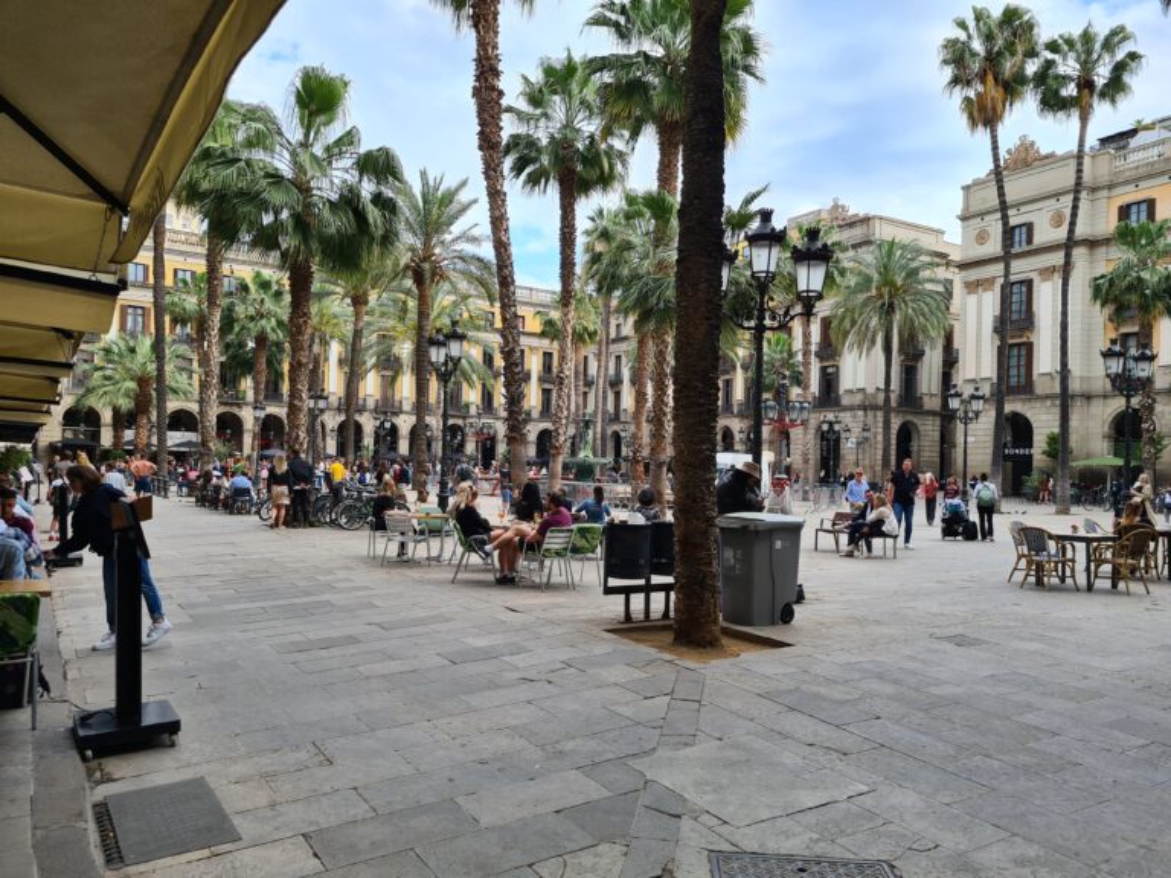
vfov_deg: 53.1
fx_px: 880
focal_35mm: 26
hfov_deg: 67.3
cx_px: 586
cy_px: 439
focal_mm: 5.4
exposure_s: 1/882
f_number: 1.8
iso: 50
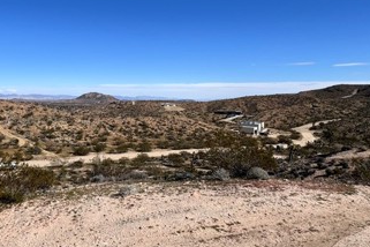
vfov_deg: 44.4
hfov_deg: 61.3
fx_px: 298
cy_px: 84
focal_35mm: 29
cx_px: 108
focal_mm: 2.22
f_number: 2.2
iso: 50
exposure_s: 1/3247
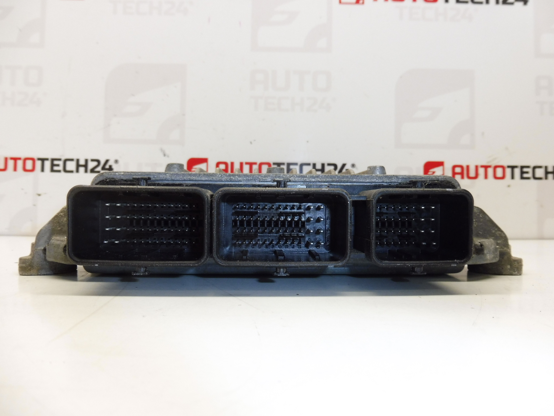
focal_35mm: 24
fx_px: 384
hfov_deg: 71.6
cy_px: 208
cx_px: 277
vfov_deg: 56.8
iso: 200
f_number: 3.5
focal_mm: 4.3
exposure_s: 1/60
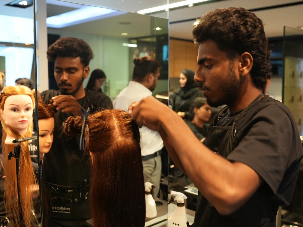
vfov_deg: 37.7
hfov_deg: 49.0
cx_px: 155
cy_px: 114
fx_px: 333
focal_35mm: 38
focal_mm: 35
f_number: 3.5
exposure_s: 1/40
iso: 1600
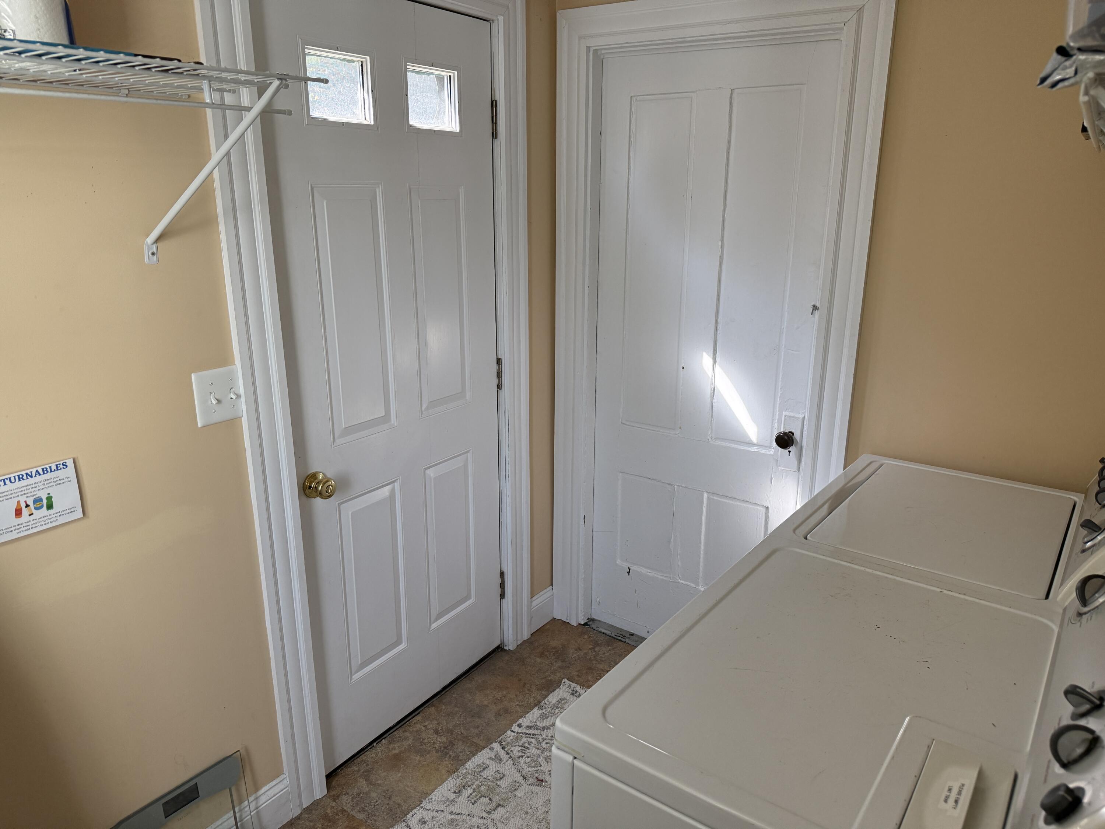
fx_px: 766
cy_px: 414
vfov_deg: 56.8
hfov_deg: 71.6
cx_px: 552
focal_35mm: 24
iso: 200
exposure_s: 1/214
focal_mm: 6.76
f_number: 1.78
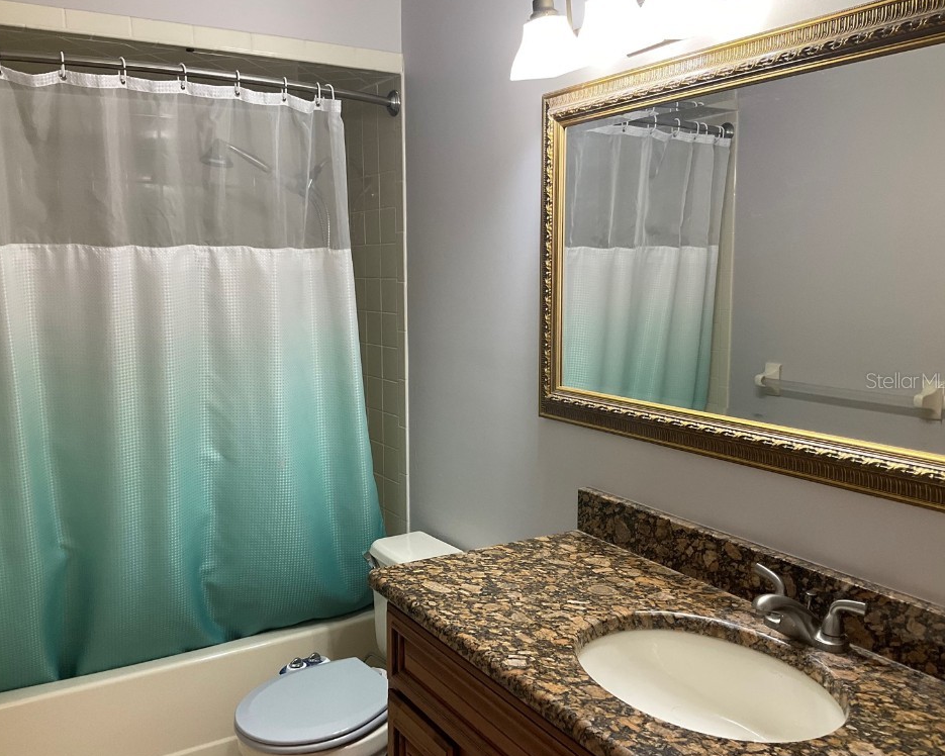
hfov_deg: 57.1
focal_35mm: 31
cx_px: 444
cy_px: 380
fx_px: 867
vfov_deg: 47.1
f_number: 1.8
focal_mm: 3
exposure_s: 1/60
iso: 64
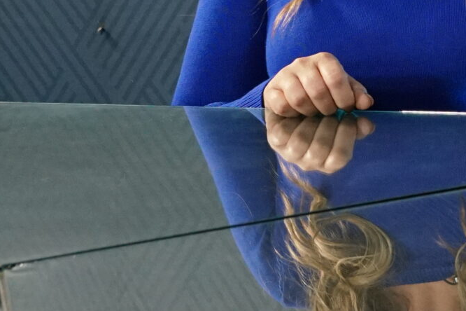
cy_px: -142
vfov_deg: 6.8
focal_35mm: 200
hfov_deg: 10.2
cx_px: 446
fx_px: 2589
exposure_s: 1/125
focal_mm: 35
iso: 2000
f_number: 5.6
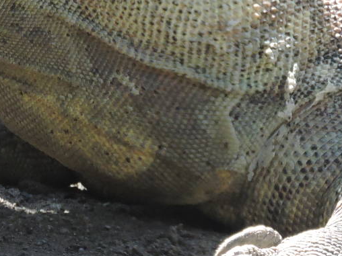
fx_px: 10117
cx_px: 26
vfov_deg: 1.5
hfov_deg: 1.9
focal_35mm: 1024
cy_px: 48
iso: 360
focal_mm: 58
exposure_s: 1/200
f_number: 4.8
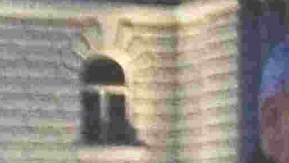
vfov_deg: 5.2
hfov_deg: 9.0
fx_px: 1763
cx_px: 488
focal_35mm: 230
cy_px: 243
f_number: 2.4
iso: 800
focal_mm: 4.13
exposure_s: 1/15
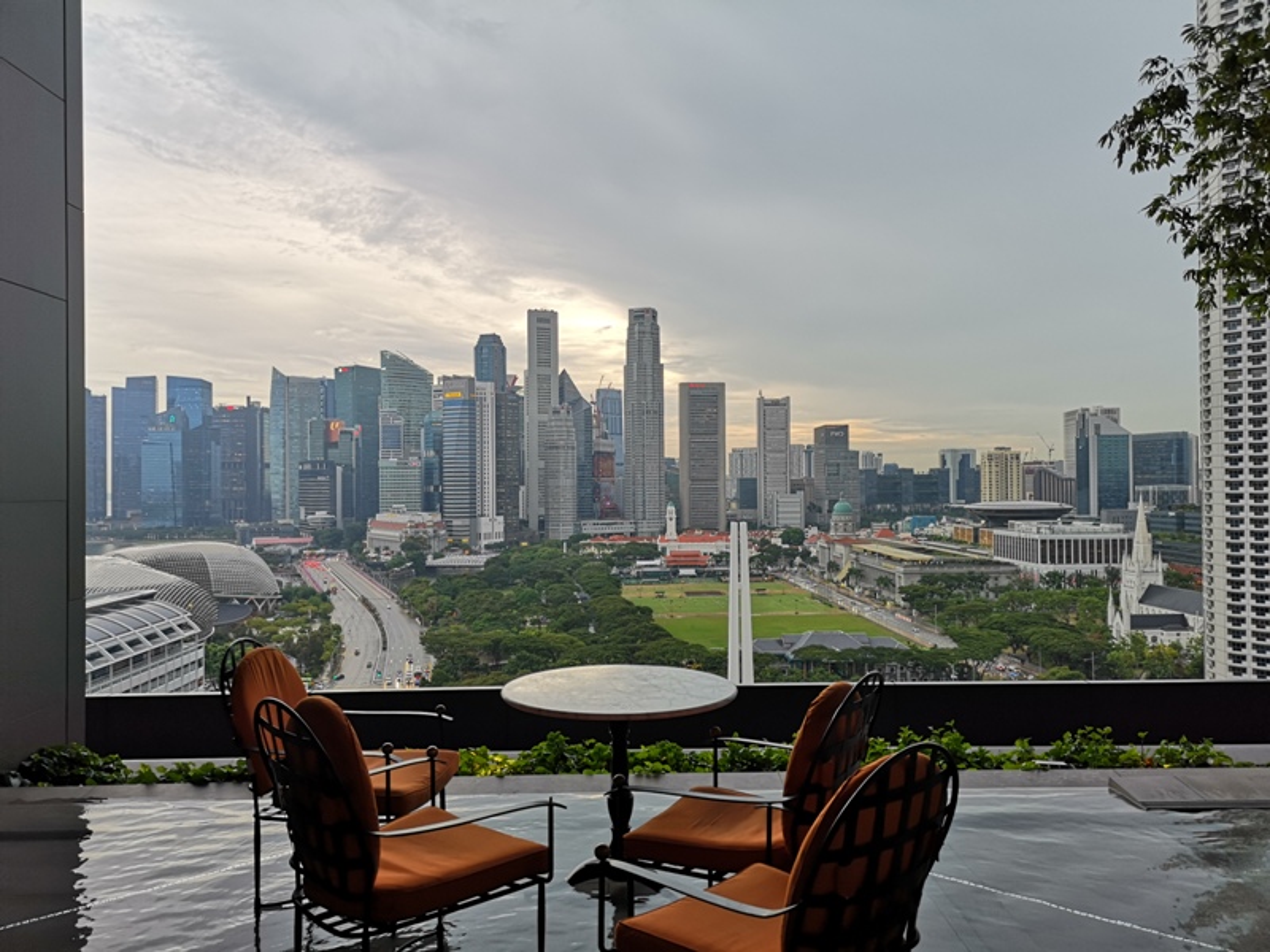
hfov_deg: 65.3
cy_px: 476
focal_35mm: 27
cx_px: 635
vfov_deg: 51.4
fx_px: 991
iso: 50
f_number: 1.8
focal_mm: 3.95
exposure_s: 1/126
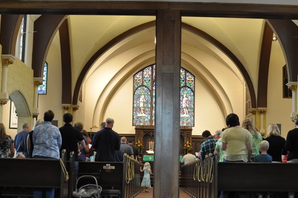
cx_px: 163
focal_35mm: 67
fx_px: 551
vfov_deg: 20.4
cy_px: 114
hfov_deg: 30.2
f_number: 3.2
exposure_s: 1/40
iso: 800
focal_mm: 35
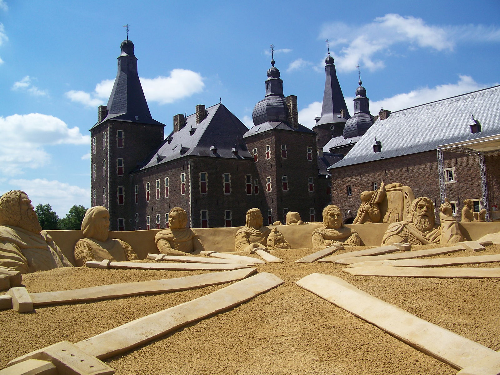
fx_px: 520
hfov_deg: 51.4
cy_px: 188
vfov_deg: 39.7
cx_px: 250
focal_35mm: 36
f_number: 4
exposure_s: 1/640
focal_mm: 5.85
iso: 64
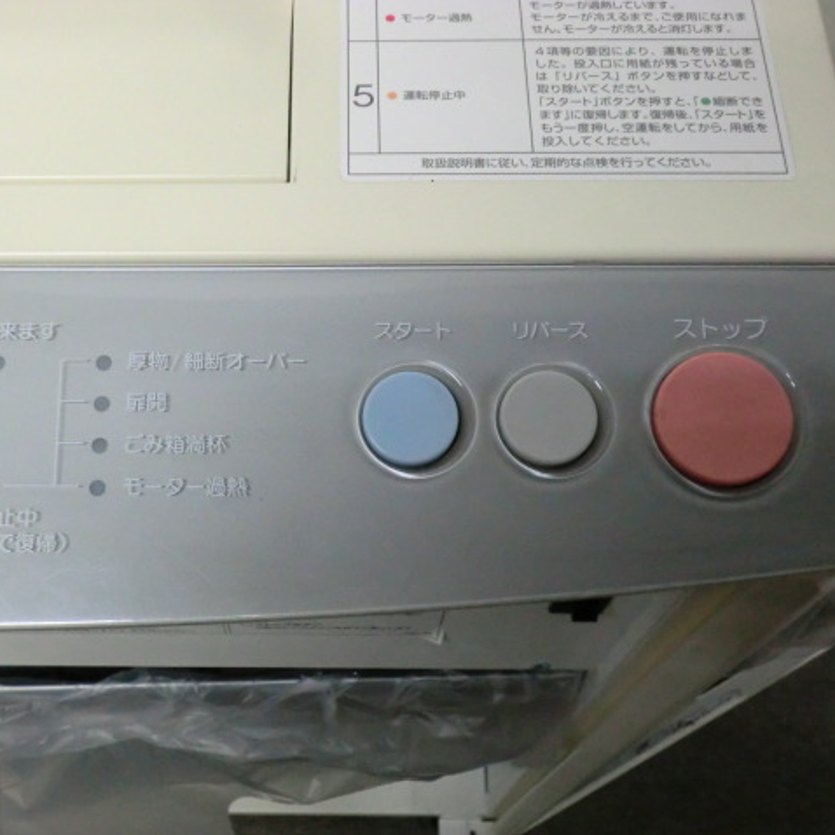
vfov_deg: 37.6
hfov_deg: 37.3
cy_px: 418
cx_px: 311
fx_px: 1228
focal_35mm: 45
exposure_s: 1/60
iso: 500
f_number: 3.9
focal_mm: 6.9
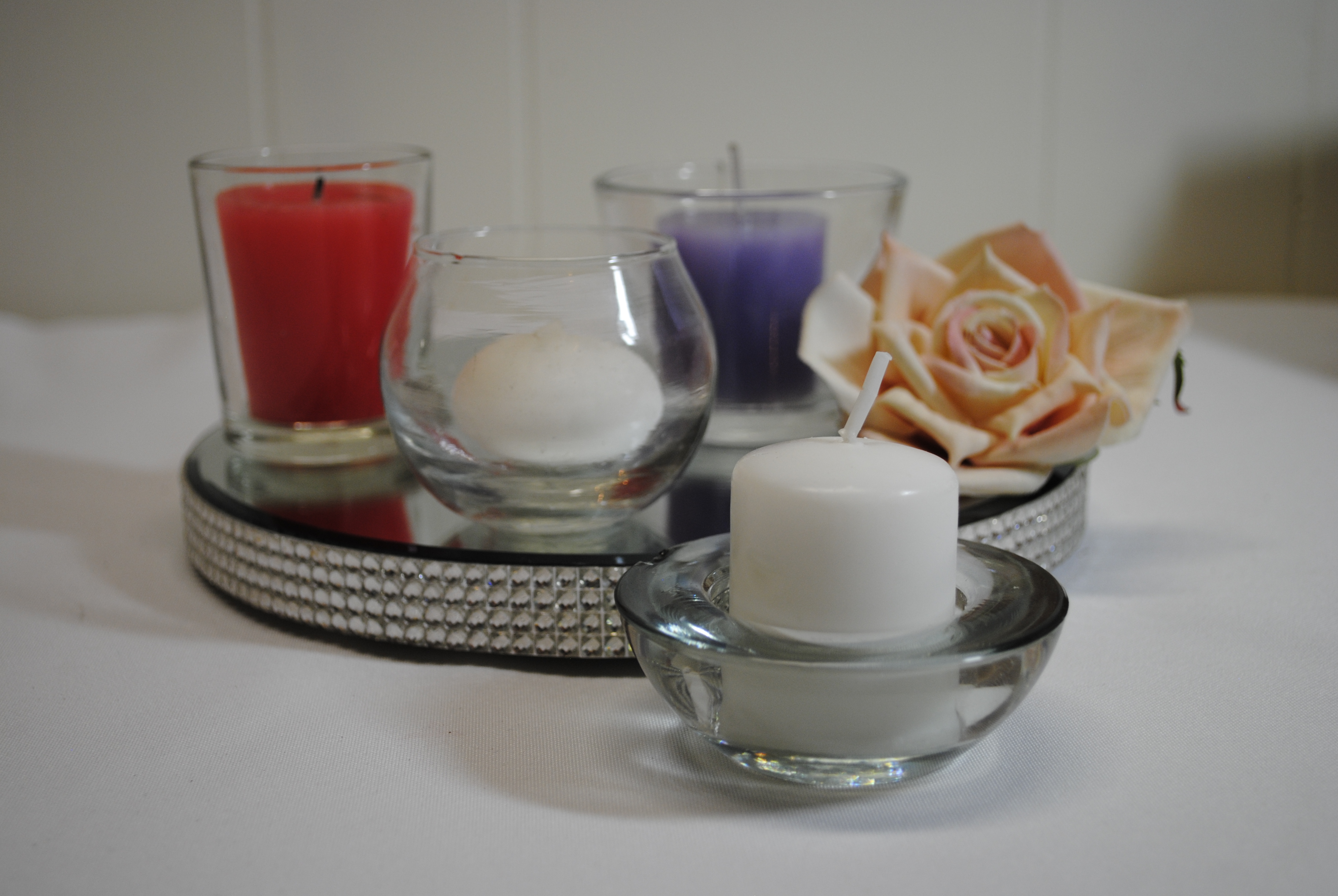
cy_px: 448
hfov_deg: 38.8
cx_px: 669
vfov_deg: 26.6
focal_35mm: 51
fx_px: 1898
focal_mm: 34
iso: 200
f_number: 5
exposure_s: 1/50
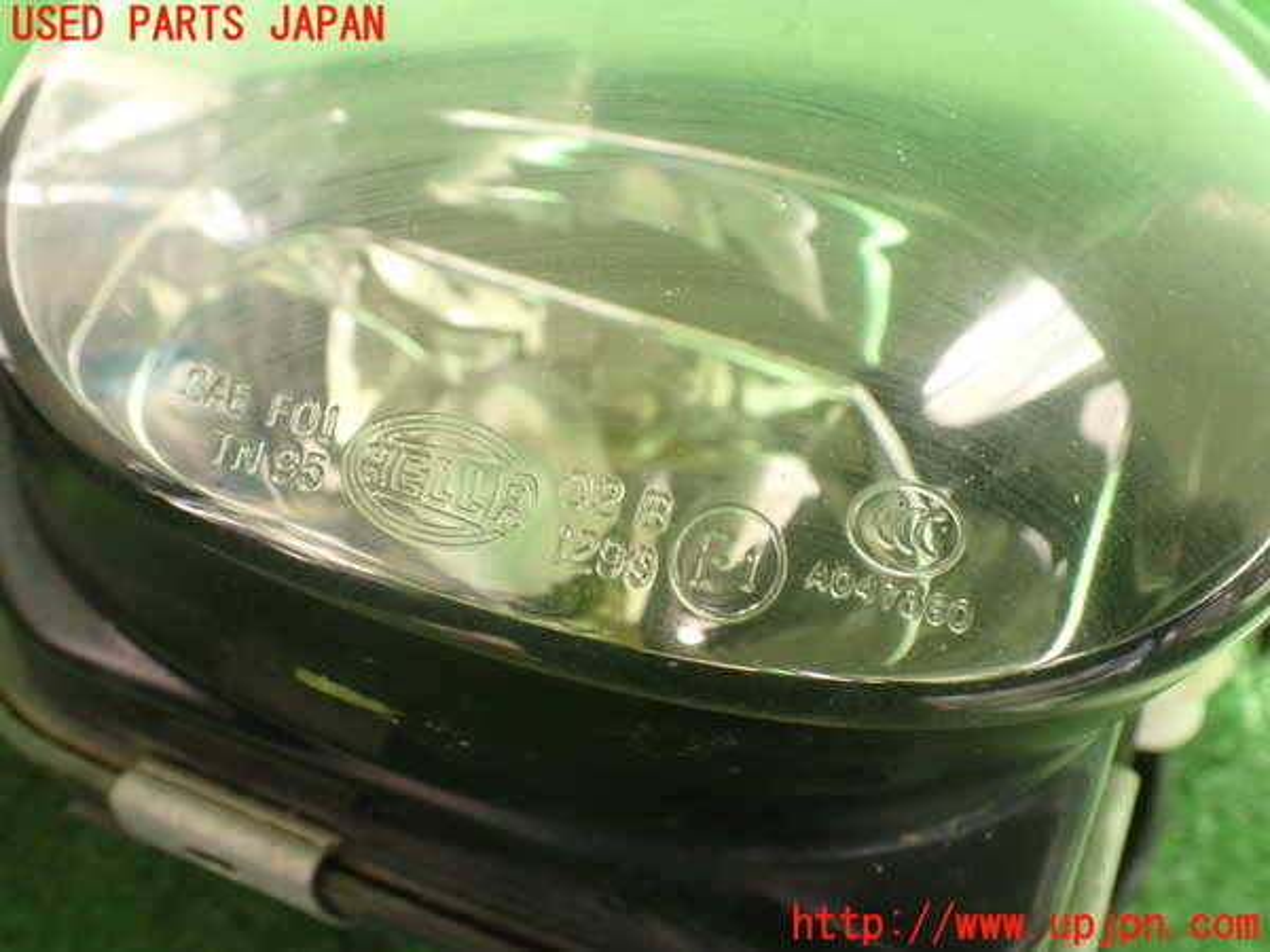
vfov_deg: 46.8
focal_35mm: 30
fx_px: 1101
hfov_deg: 60.0
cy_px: 476
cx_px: 635
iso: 400
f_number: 2.3
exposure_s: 1/125
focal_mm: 5.4
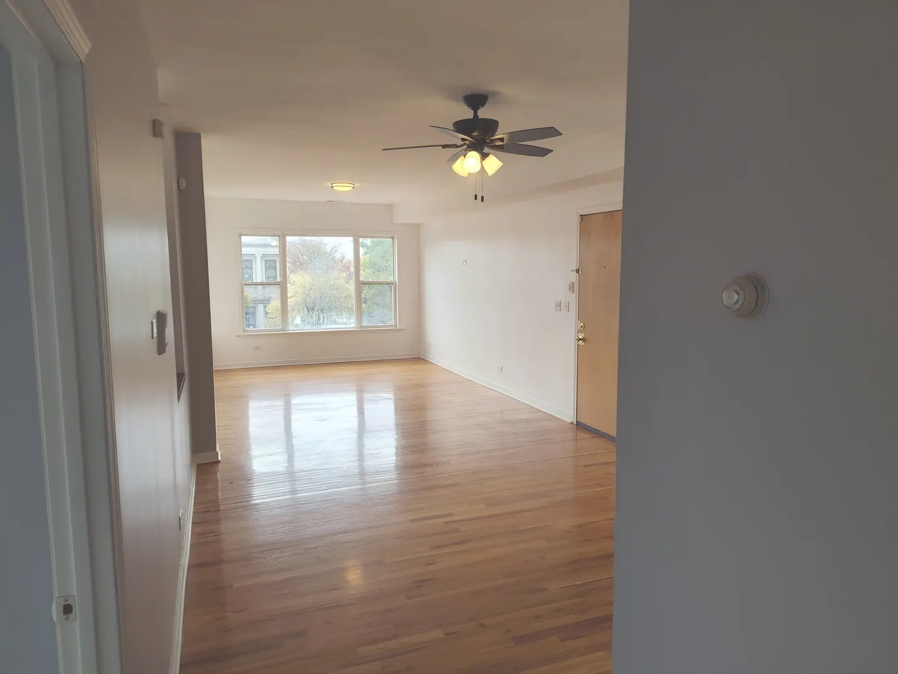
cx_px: 449
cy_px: 337
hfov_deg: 73.9
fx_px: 597
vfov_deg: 58.9
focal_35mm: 23
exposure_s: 1/200
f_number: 1.8
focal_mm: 5.56
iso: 161
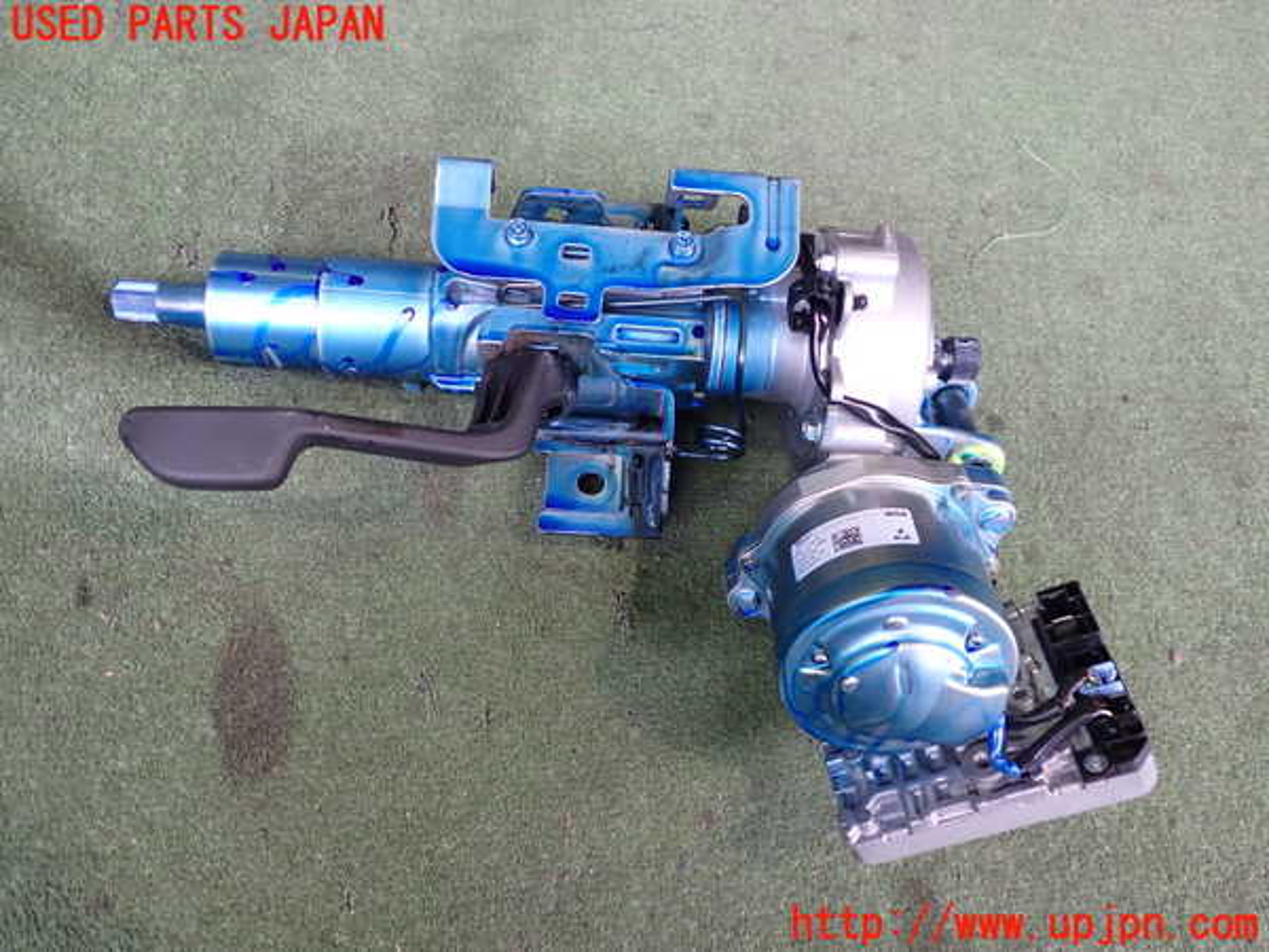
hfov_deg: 60.0
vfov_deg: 46.8
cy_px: 476
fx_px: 1100
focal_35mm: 30
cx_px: 634
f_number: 2.3
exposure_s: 1/30
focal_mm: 5.4
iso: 200
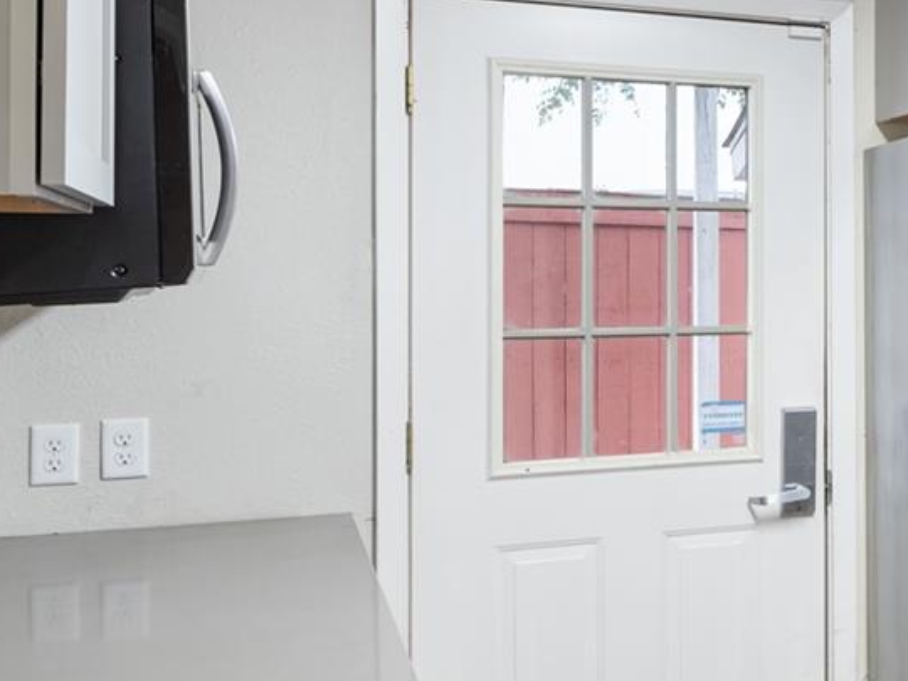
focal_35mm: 62
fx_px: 1626
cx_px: 1350
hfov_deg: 24.5
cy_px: 257
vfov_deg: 23.6
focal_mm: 17
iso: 400
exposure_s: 1/6
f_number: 8
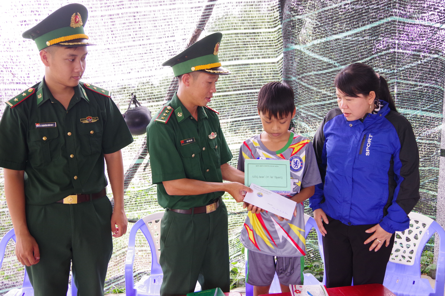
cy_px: 148
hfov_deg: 60.3
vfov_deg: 42.3
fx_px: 383
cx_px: 222
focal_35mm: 31
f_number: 4
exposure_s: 1/100
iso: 800
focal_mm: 21
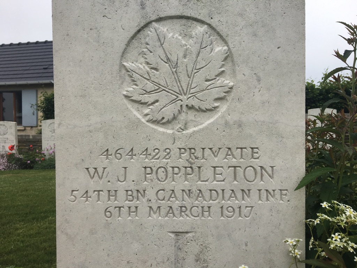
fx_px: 299
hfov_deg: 61.7
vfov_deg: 48.2
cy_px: 134
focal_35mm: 29
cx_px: 178
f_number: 2.2
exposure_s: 1/1166
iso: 25
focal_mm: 4.15
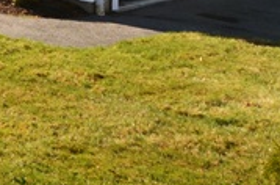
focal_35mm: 114
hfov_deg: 16.5
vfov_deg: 10.8
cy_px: -187
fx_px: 885
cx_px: -128
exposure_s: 1/200
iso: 100
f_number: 7.1
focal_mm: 17
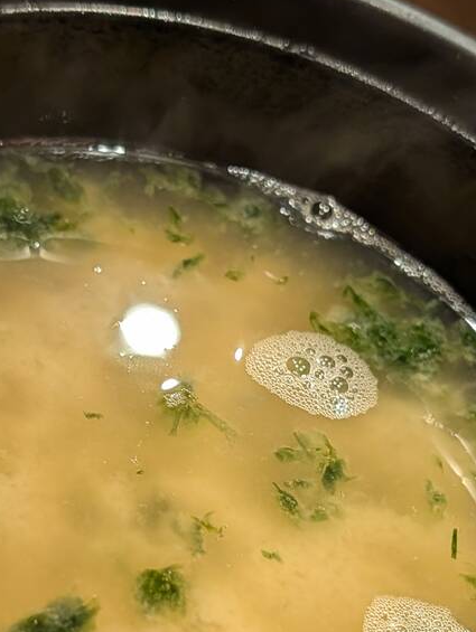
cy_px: 402
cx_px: 202
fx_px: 1244
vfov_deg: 28.4
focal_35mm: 68
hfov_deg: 21.6
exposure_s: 1/100
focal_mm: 6.9
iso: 237
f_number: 1.68
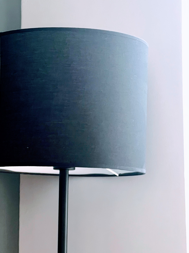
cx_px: 34
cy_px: 118
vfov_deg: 15.5
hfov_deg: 11.6
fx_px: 925
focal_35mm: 127
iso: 250
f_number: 2.8
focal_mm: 9
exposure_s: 1/60
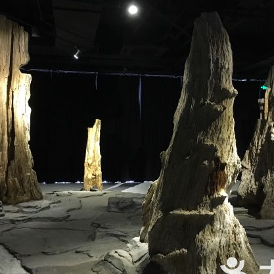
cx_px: 155
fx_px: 385
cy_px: 134
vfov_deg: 39.2
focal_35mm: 43
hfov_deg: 39.1
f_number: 2.2
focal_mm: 4.15
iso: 200
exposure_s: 1/17
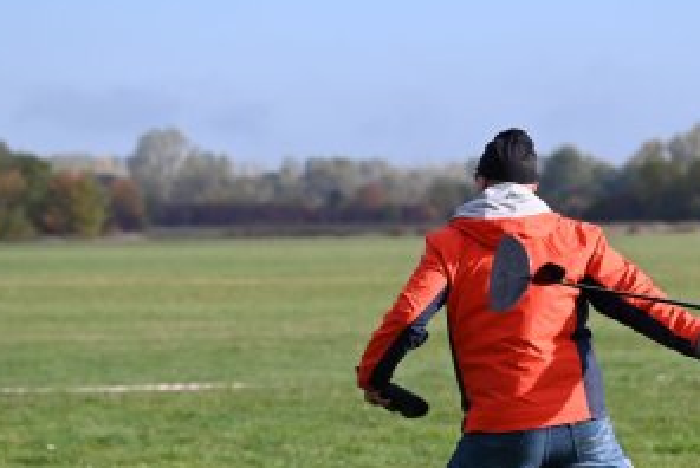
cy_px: 345
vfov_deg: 5.5
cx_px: 446
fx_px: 4905
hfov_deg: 8.2
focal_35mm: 252
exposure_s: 1/3200
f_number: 7.1
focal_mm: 150
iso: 1000
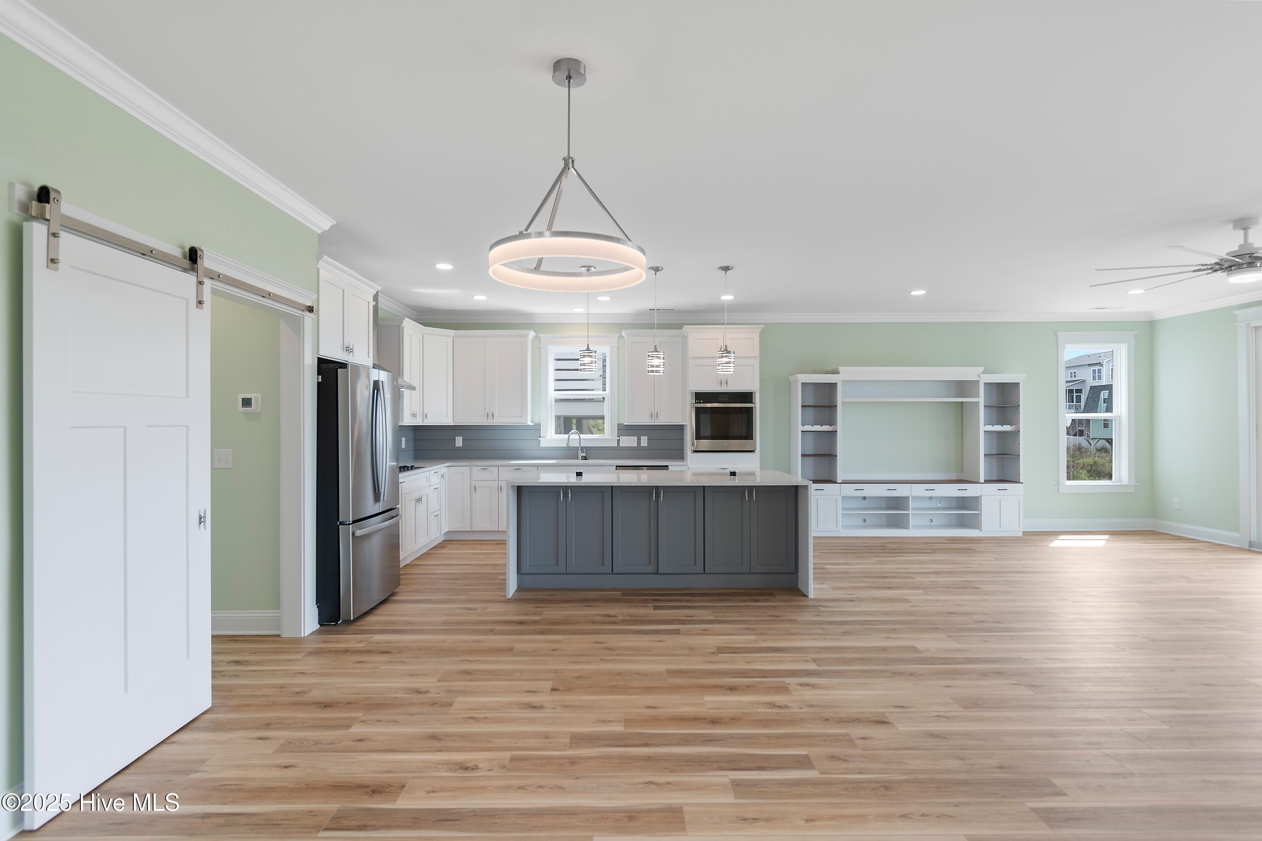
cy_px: 420
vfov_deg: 70.4
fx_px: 596
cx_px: 631
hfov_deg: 93.3
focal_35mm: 17
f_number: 4.8
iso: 100
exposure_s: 1/20
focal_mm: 11.5
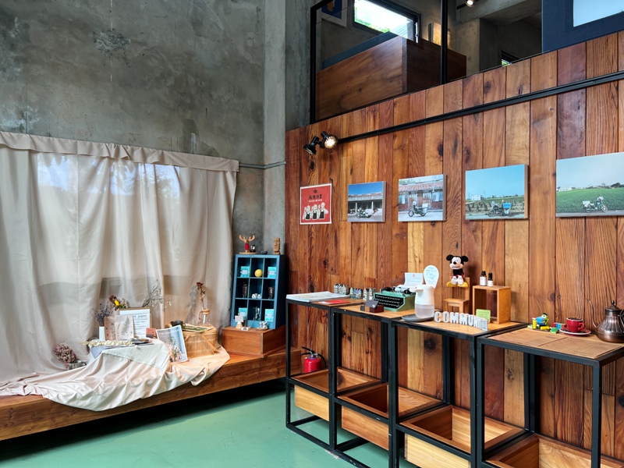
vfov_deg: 53.1
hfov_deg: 67.3
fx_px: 469
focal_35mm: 26
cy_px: 234
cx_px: 312
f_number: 1.5
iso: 50
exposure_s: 1/120
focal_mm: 5.7
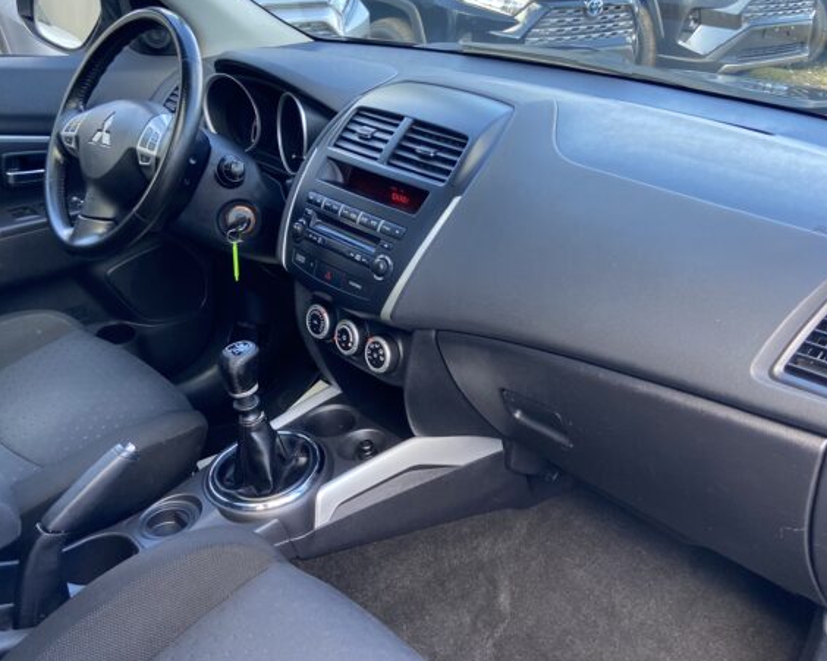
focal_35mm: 36
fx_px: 881
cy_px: 337
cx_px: 397
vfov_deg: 41.1
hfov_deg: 50.3
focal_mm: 4.25
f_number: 1.8
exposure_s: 1/122
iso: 80
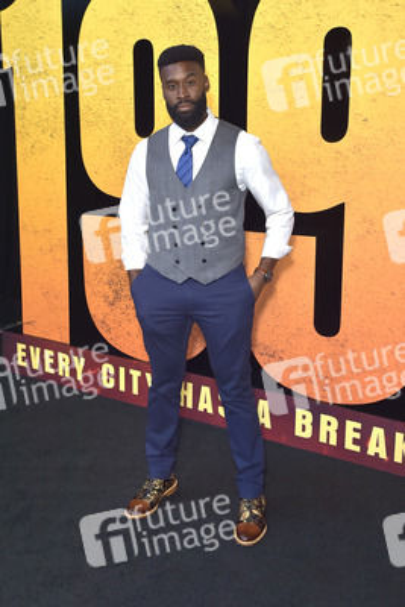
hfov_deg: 35.1
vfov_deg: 50.7
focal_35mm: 38
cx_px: 202
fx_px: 641
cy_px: 304
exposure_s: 1/250
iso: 640
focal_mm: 38
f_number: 6.3
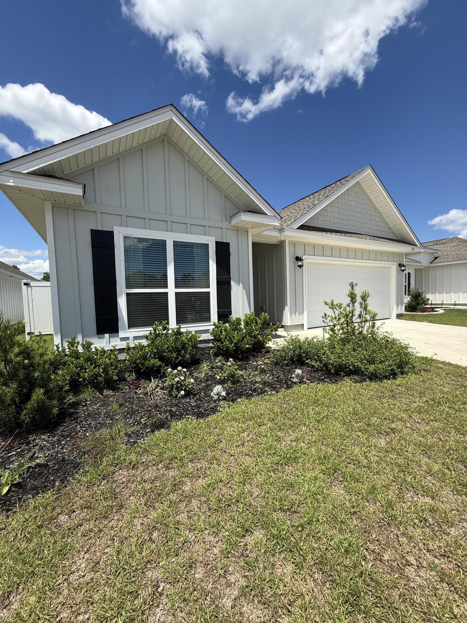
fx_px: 252
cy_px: 312
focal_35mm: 14
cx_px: 234
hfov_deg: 85.7
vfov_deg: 102.1
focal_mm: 2.22
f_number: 2.2
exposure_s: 1/1848
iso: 50
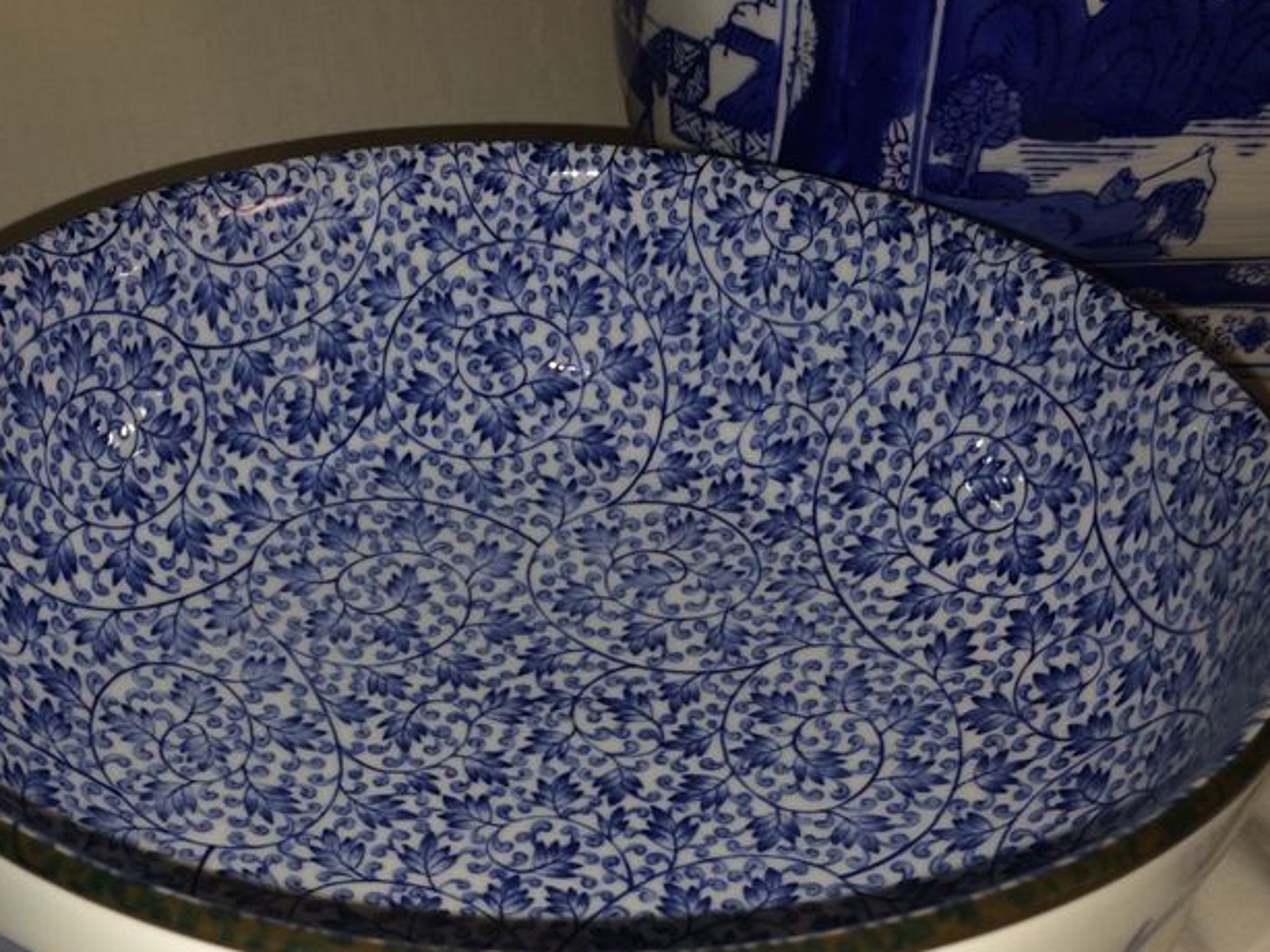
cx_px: 521
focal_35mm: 44
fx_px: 1614
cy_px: 688
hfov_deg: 42.8
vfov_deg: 32.4
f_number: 2.2
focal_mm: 4.12
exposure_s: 1/81
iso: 32
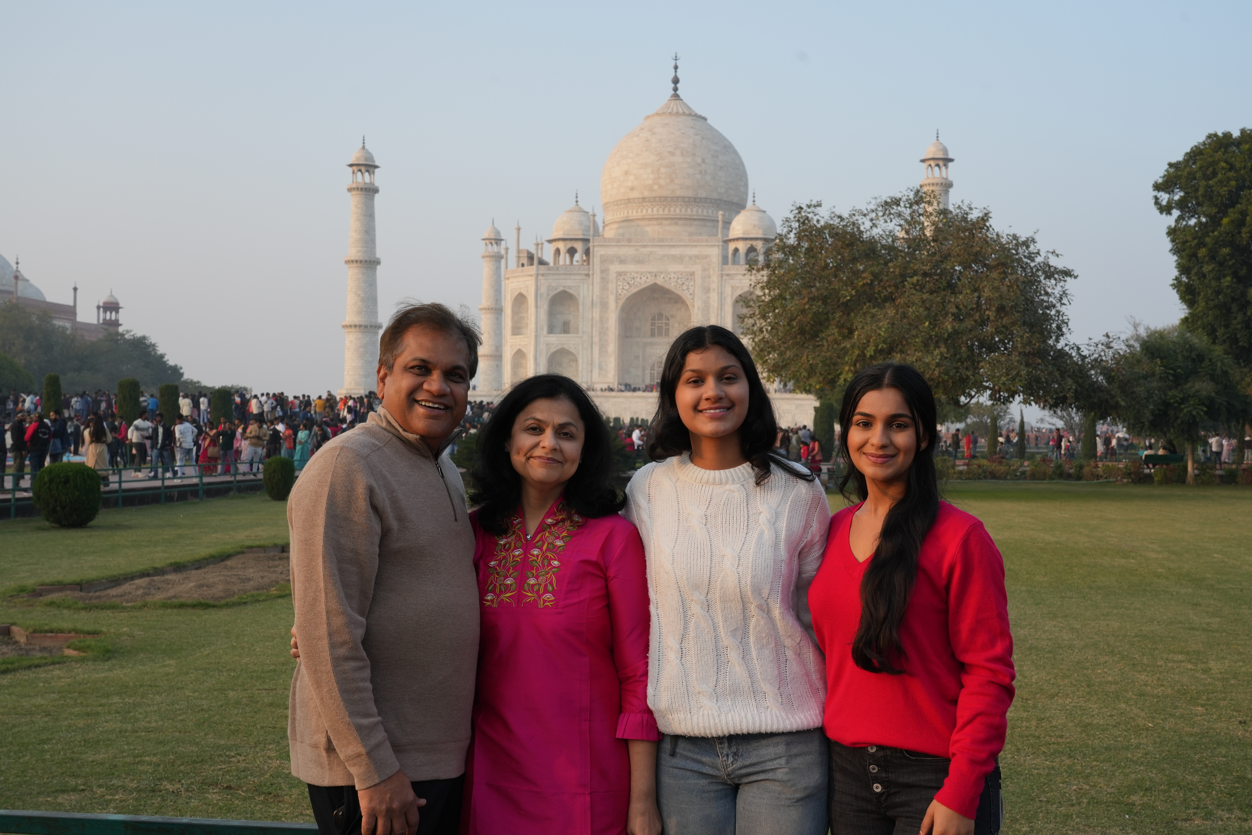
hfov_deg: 47.4
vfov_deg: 32.6
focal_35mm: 41
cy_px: 418
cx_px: 626
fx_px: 1426
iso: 400
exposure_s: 1/160
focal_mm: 41
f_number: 10
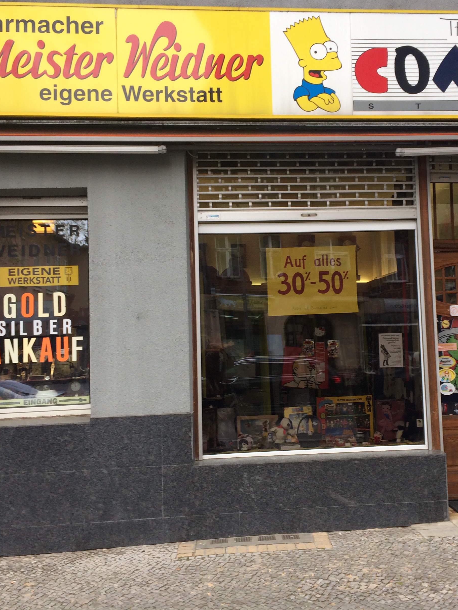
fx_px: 688
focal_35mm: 39
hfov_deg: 36.6
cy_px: 303
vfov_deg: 47.9
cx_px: 283
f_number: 2.2
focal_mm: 4.15
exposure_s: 1/100
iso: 50
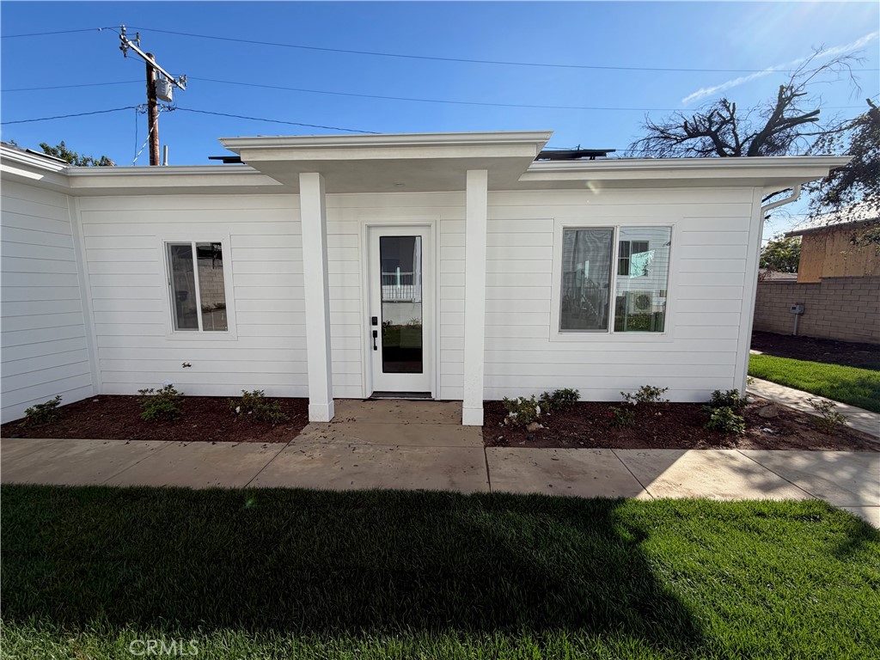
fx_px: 356
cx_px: 440
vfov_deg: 85.7
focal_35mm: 14
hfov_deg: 102.1
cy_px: 330
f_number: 2.2
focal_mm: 2.22
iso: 25
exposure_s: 1/770
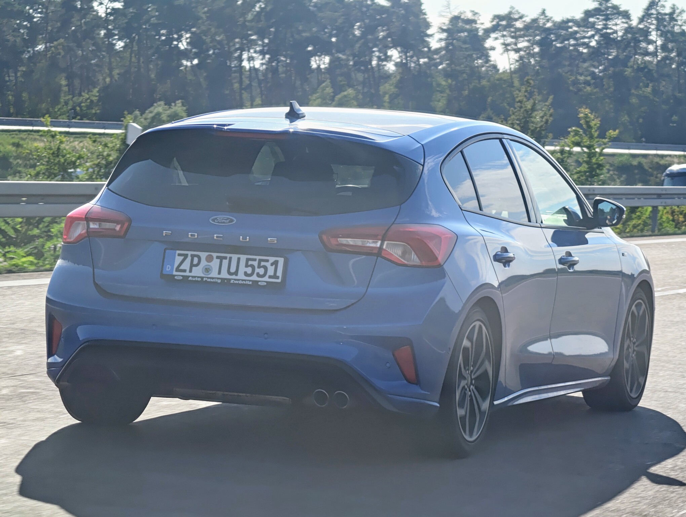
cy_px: 258
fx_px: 1687
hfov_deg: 23.0
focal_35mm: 85
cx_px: 343
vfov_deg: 17.4
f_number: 2.3
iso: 50
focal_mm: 22.5
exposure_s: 1/500
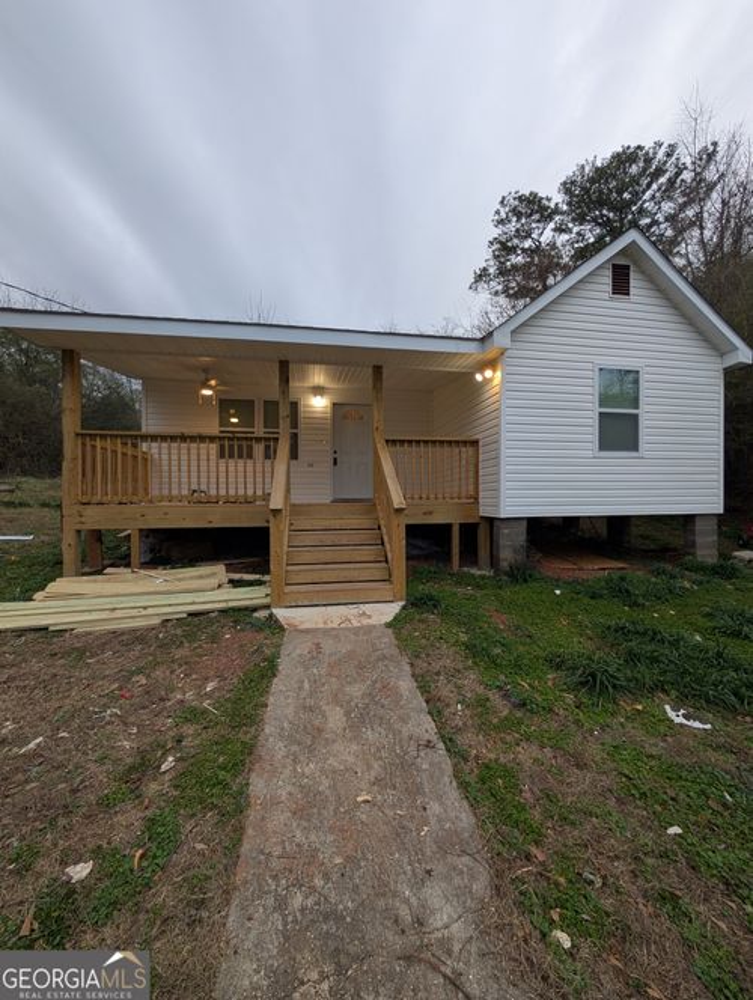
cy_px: 500
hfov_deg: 94.6
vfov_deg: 110.5
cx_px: 376
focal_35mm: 12
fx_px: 347
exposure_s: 1/133
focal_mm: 2.02
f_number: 1.7
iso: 52
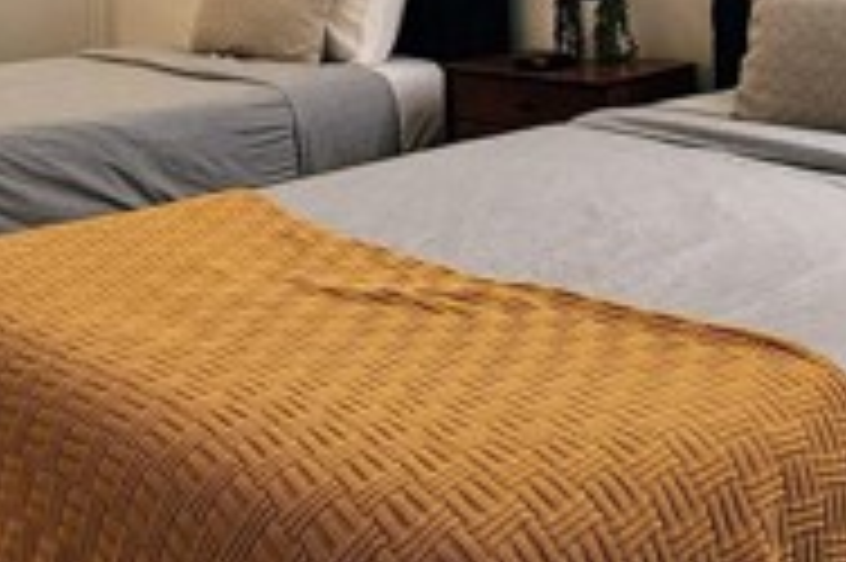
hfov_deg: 42.6
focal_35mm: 46
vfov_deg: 25.9
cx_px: 351
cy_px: -121
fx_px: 1080
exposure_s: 1/30
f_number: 2.2
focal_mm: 2.2
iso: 400
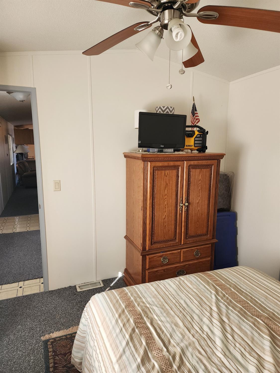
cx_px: 140
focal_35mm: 23
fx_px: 248
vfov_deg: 73.9
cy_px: 186
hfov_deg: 58.9
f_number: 1.8
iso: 200
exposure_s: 1/120
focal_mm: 6.4
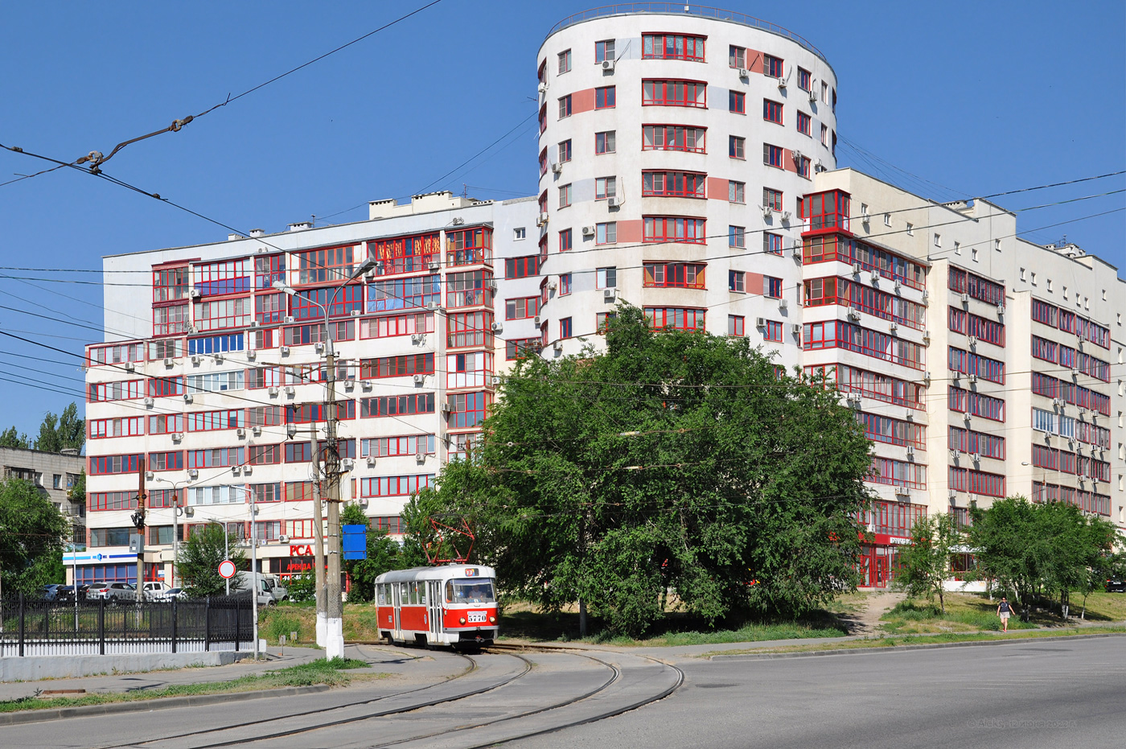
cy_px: 374
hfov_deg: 38.9
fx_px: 1594
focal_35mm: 51
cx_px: 563
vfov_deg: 26.4
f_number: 9
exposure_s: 1/640
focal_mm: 34
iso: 200
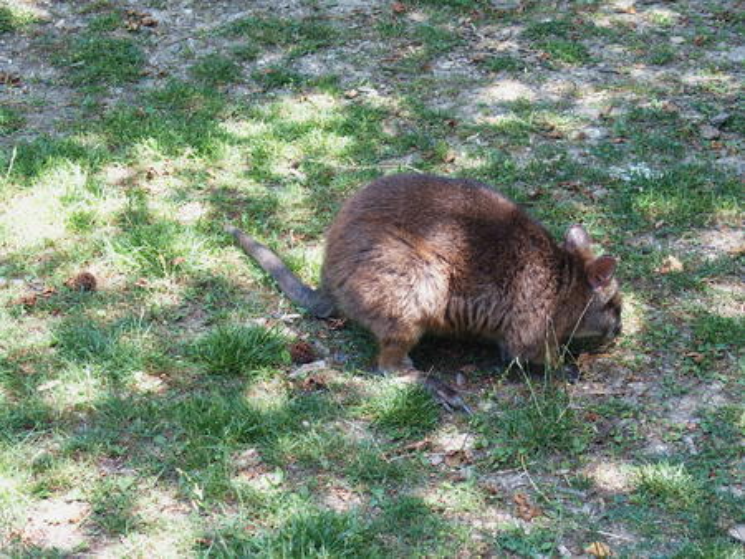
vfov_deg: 14.8
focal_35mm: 100
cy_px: 280
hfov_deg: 19.6
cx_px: 372
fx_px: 2153
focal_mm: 21.2
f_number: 2.8
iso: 160
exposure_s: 1/200
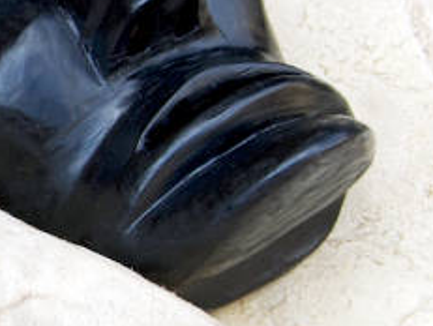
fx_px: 3276
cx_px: -276
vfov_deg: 5.7
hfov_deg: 7.4
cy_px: 148
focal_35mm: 261
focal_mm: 35
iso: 200
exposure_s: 1/160
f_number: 7.1
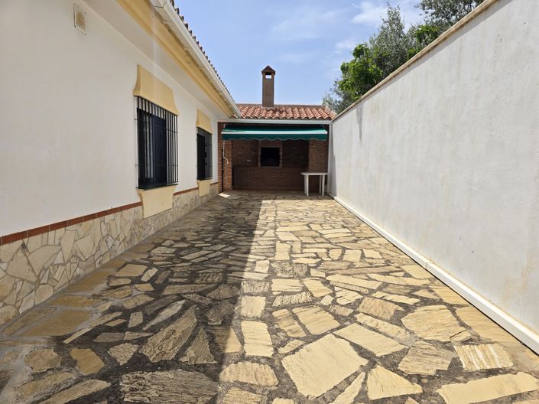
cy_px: 202
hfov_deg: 74.0
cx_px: 270
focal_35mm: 23
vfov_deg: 58.8
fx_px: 358
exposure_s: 1/1179
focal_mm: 6.3
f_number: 1.7
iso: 12
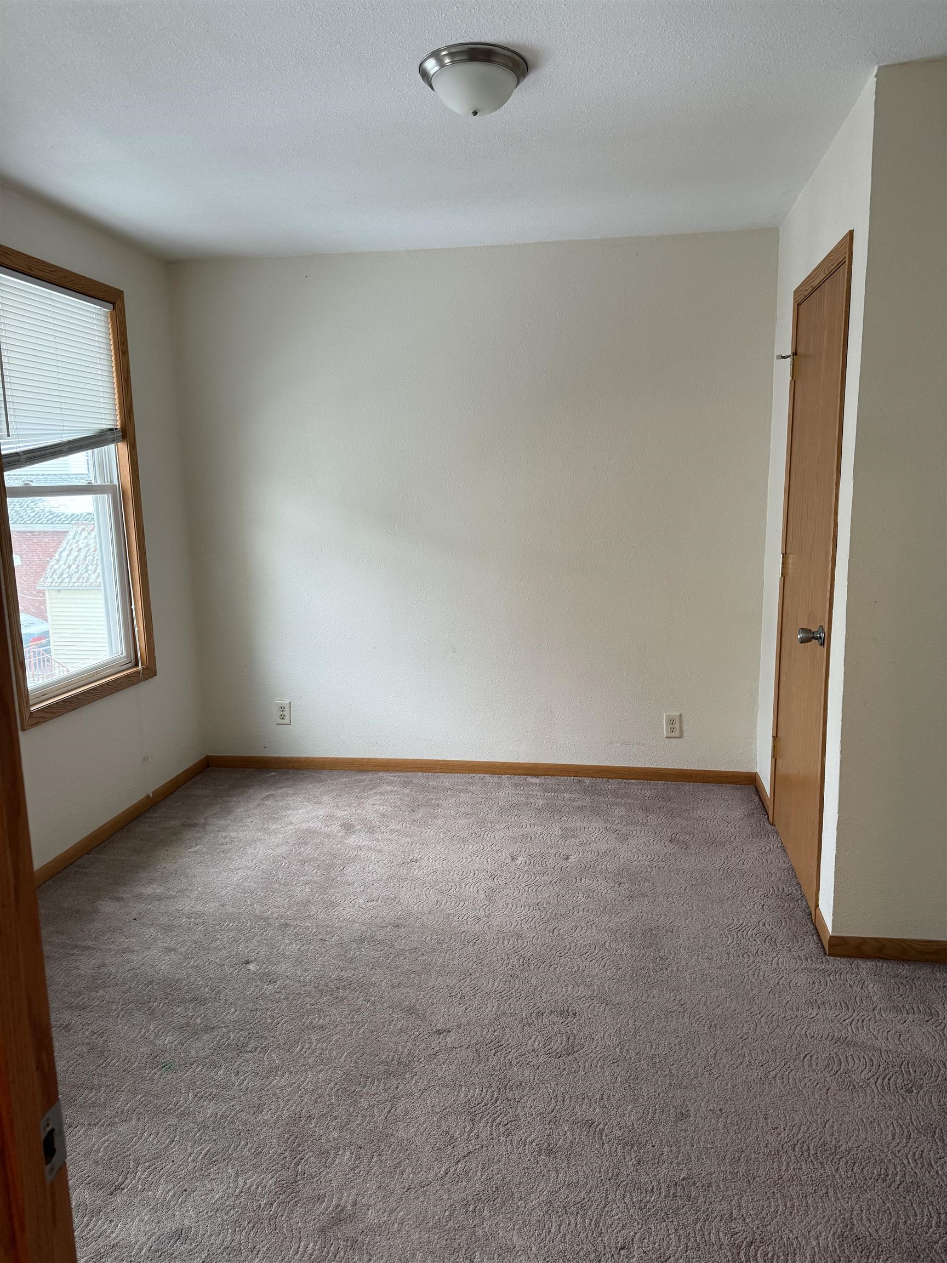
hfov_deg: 56.8
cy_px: 632
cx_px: 474
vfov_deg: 71.6
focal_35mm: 24
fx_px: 875
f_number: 1.78
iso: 200
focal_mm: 6.76
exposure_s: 1/60
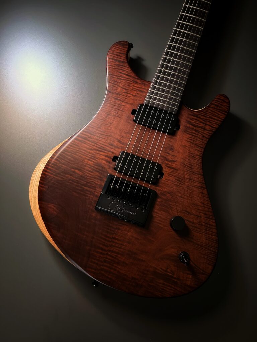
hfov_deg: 53.1
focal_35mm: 26
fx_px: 257
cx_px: 128
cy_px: 171
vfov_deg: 67.3
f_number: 1.5
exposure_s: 1/38
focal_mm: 5.7
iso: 640
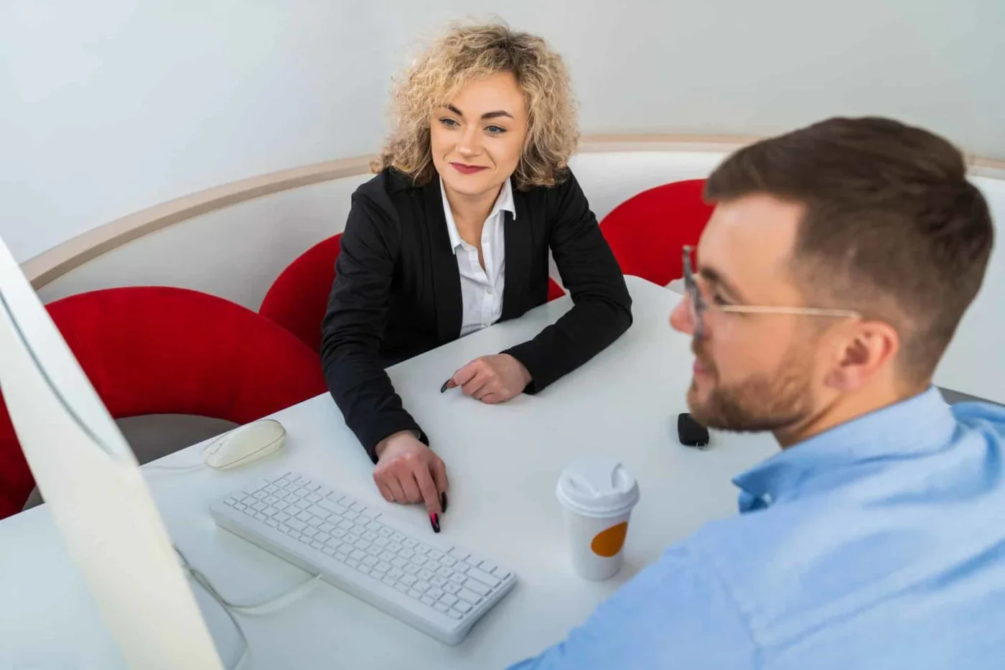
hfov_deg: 54.4
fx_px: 977
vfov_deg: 37.8
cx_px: 502
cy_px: 335
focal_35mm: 35
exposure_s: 1/800
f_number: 3.5
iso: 400
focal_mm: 35
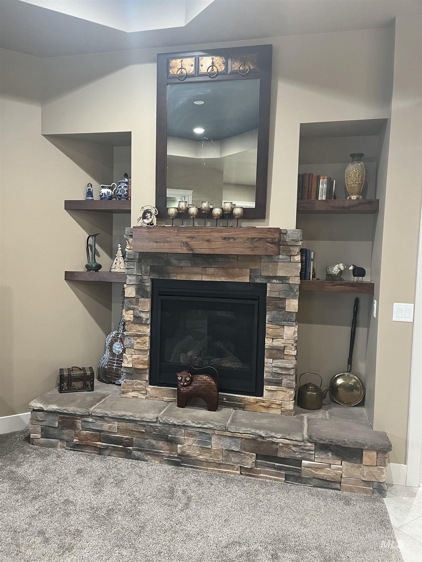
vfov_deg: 67.3
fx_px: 423
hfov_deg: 53.1
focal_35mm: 26
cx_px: 211
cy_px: 281
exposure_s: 1/60
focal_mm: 5.1
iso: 320
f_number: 1.6
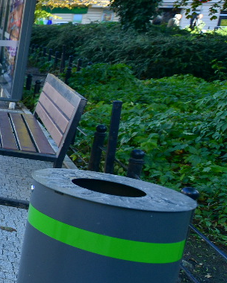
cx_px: -340
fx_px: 470
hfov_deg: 14.4
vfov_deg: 33.3
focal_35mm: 56
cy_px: 96
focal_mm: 14
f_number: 3.2
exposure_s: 1/640
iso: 100
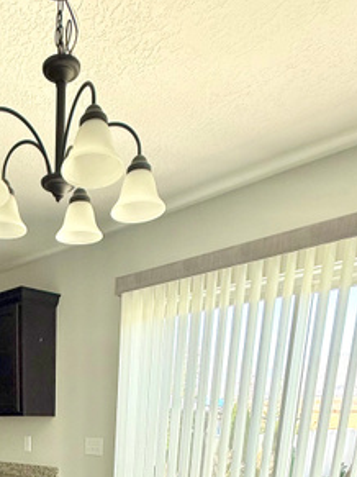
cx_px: 39
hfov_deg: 36.4
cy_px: 566
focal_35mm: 37
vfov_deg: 38.1
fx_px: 509
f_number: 2.2
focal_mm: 2.22
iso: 80
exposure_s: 1/99
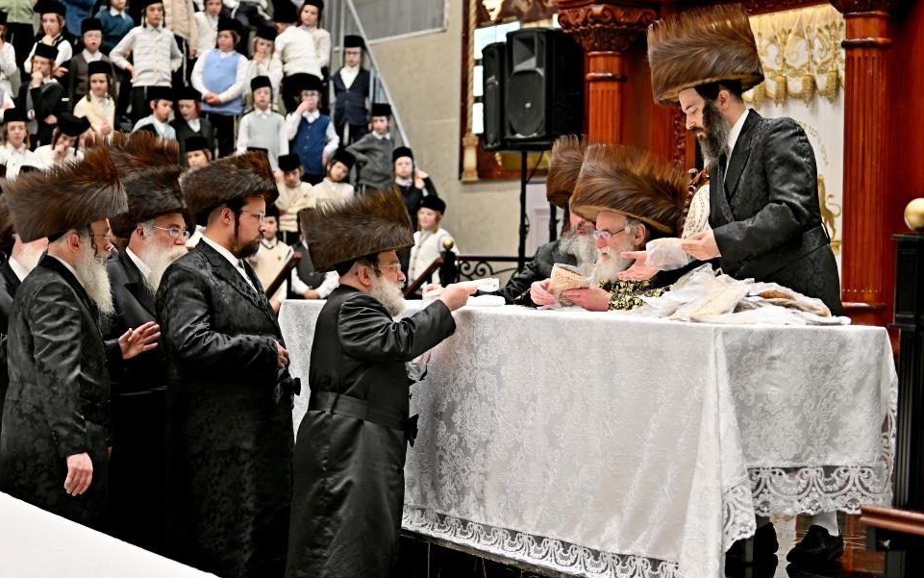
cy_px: 258
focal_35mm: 76
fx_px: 1914
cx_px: 435
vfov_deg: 17.2
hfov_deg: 27.1
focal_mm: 70
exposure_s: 1/320
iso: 200
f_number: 2.8
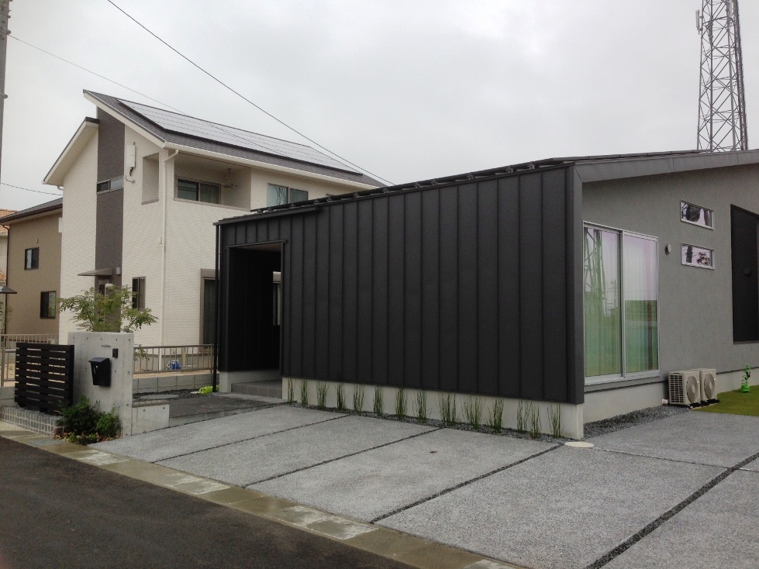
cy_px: 284
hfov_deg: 55.4
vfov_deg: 42.9
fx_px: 723
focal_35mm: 33
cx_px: 380
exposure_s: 1/145
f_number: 2.4
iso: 50
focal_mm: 4.12
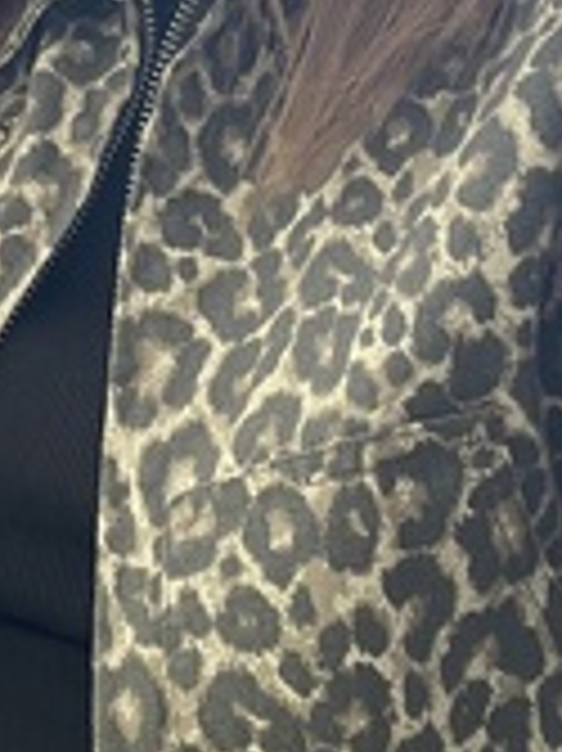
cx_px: 148
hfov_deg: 20.3
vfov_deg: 25.4
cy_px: -36
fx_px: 1561
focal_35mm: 72
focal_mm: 2.71
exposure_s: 1/50
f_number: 2.2
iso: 80
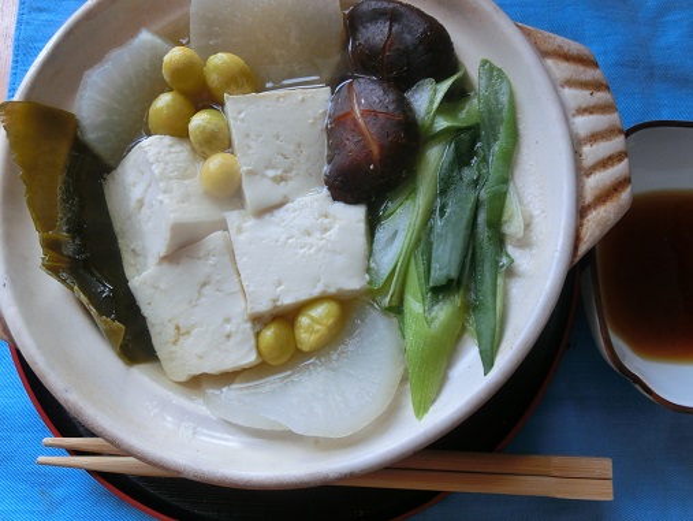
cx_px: 346
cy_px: 260
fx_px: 501
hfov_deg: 69.4
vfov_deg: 54.9
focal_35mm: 25
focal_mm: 4.4
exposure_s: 1/125
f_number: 3.3
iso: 125
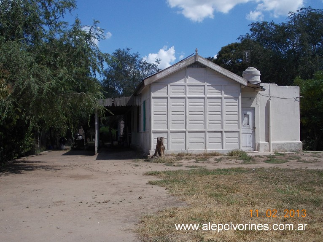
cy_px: 121
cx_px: 162
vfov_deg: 33.6
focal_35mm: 43
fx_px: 401
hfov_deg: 43.9
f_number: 6.5
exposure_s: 1/320
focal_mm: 6.1
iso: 80
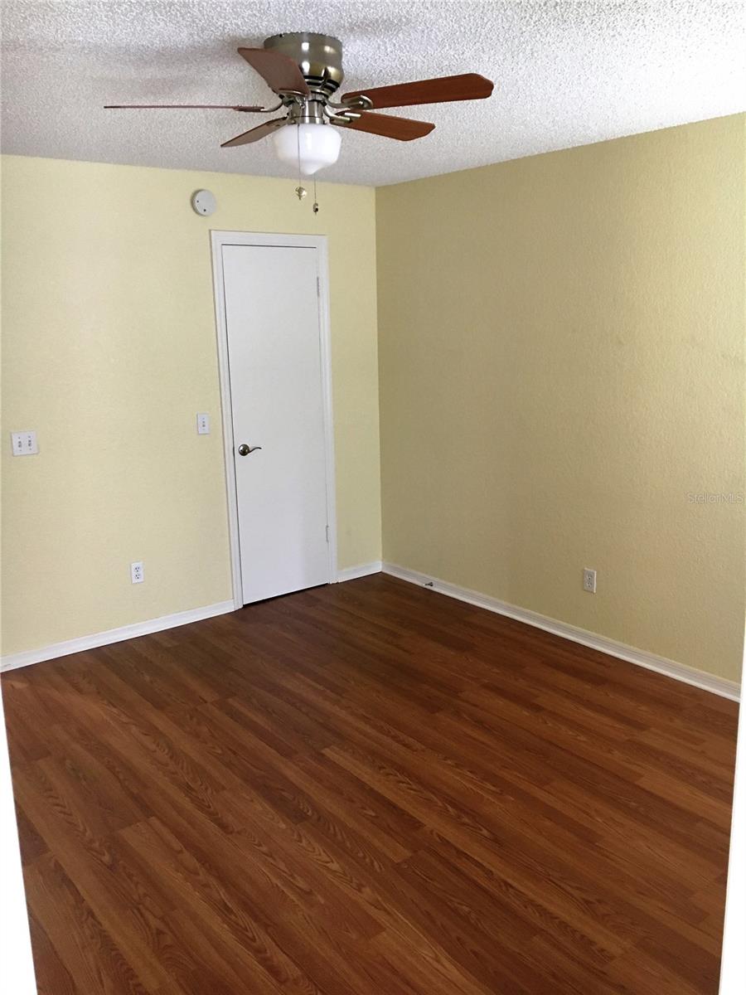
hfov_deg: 48.2
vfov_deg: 61.7
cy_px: 498
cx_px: 373
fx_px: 833
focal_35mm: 29
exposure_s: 1/30
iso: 125
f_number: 2.2
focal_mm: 4.15
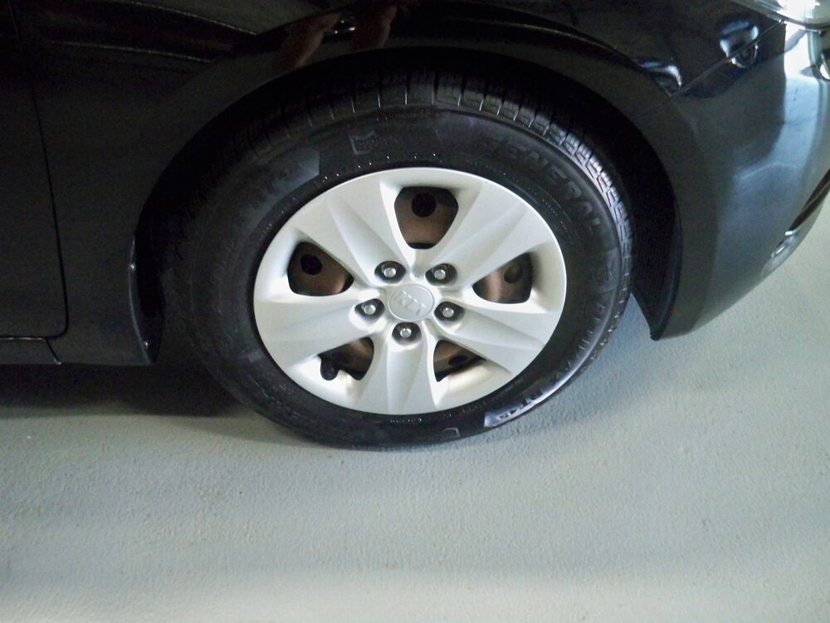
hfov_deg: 52.6
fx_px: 839
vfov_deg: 40.7
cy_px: 312
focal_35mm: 35
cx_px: 415
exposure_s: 1/60
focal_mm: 6.3
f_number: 3.1
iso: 1250
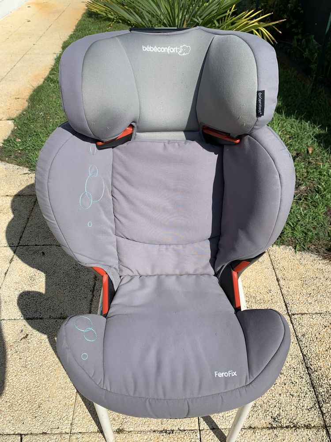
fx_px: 331
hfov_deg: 53.1
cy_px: 221
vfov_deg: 67.3
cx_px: 166
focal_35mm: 26
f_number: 1.8
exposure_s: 1/3289
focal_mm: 4.25
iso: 25
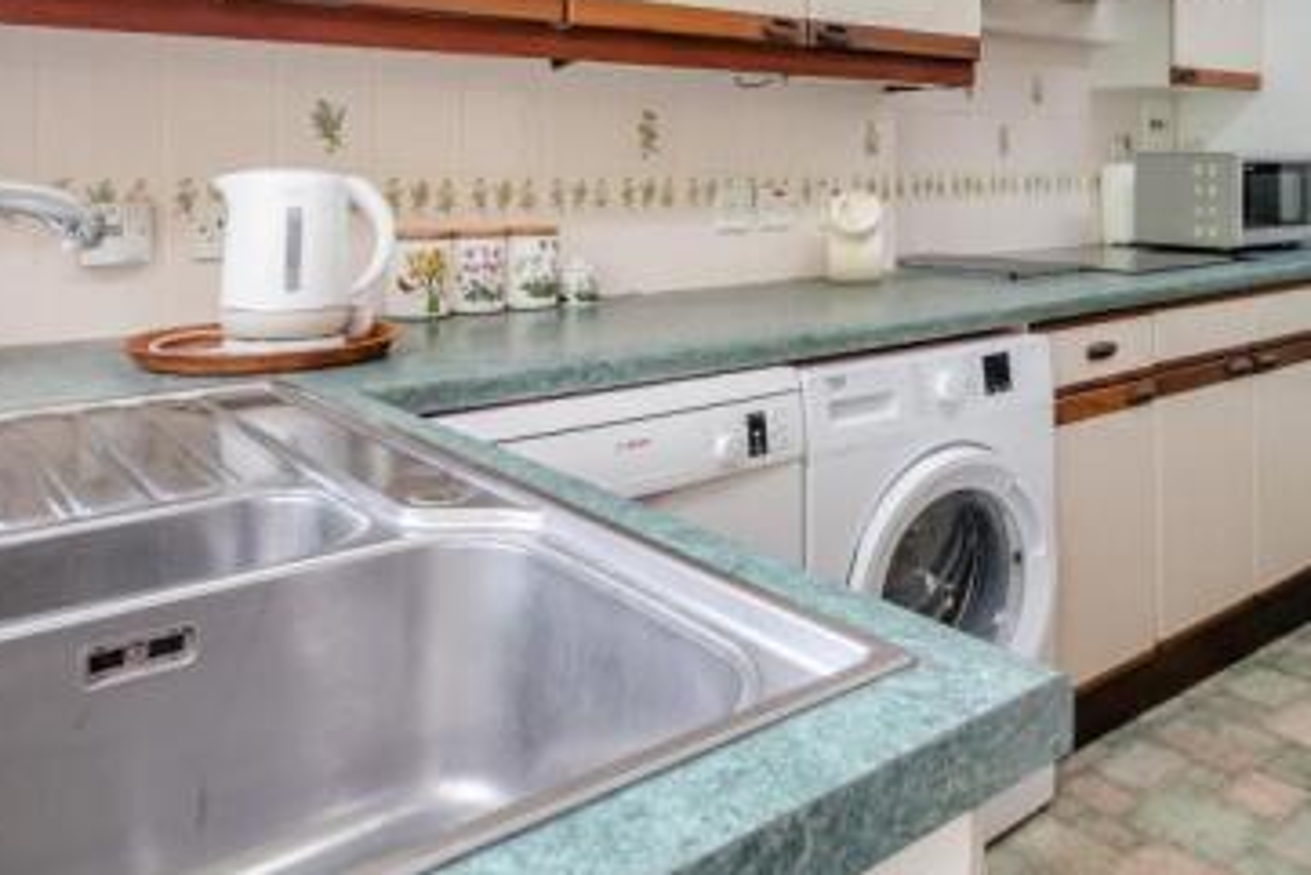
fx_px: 1089
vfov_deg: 41.2
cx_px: 815
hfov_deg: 61.3
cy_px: 129
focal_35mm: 30
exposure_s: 1/125
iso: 400
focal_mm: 11
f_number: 8
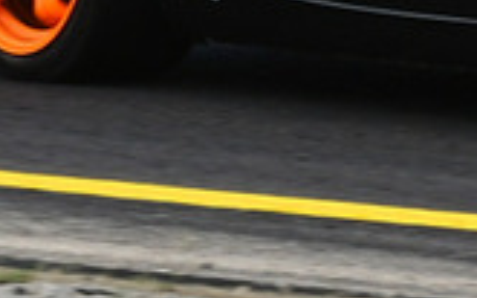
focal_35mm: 1482
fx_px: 19259
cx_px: 691
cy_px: -417
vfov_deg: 0.9
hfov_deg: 1.4
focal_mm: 200
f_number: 11
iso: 640
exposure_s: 1/640
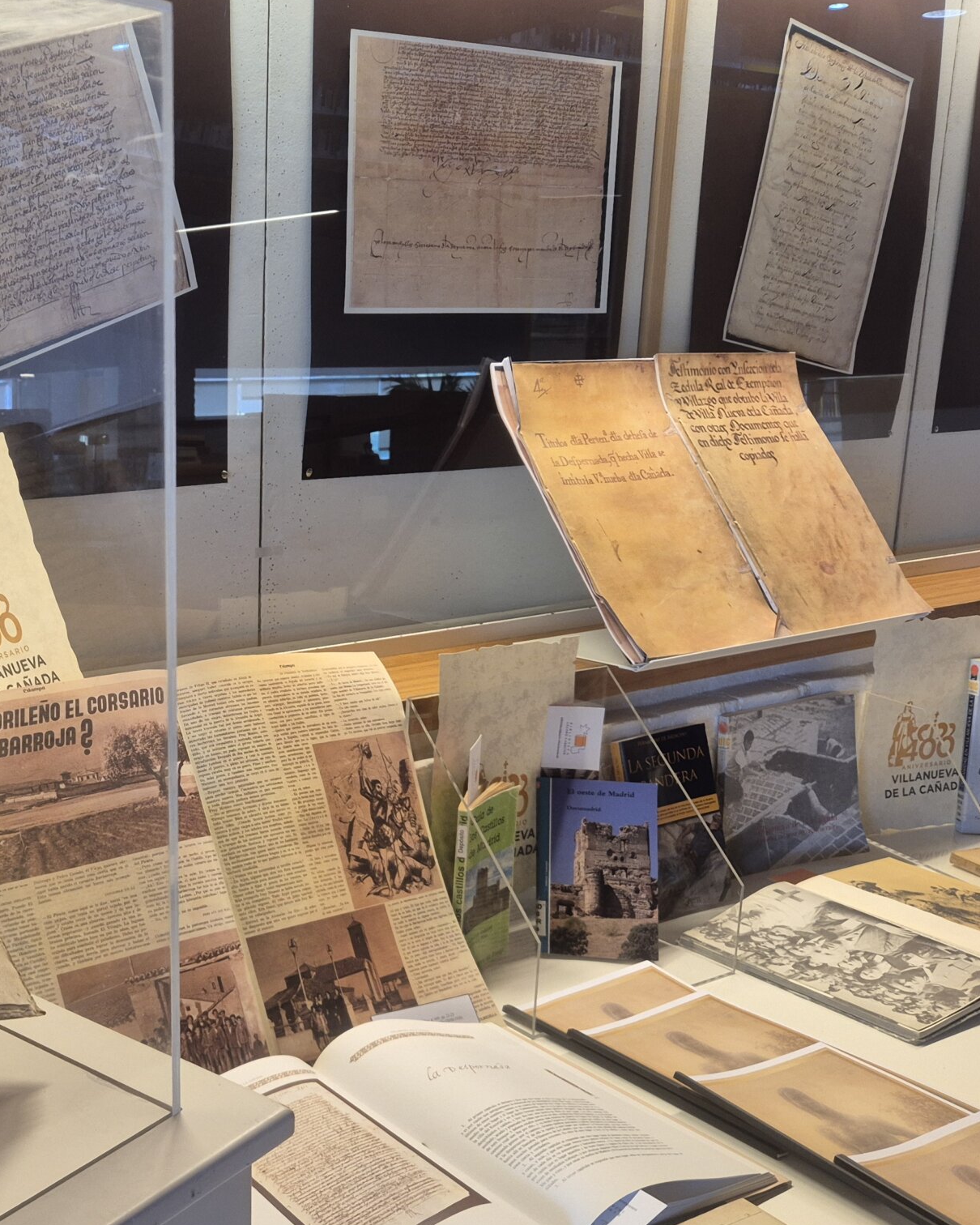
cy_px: 690
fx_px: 1377
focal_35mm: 38
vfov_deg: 47.8
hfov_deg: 37.3
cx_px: 152
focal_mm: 5.4
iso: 200
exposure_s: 1/100
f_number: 1.8
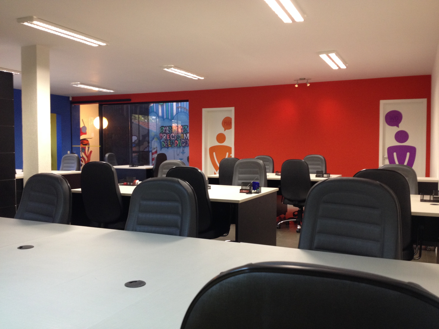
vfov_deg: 40.7
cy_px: 164
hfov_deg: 52.6
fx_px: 444
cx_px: 220
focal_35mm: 35
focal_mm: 4.28
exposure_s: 1/20
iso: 125
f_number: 2.4
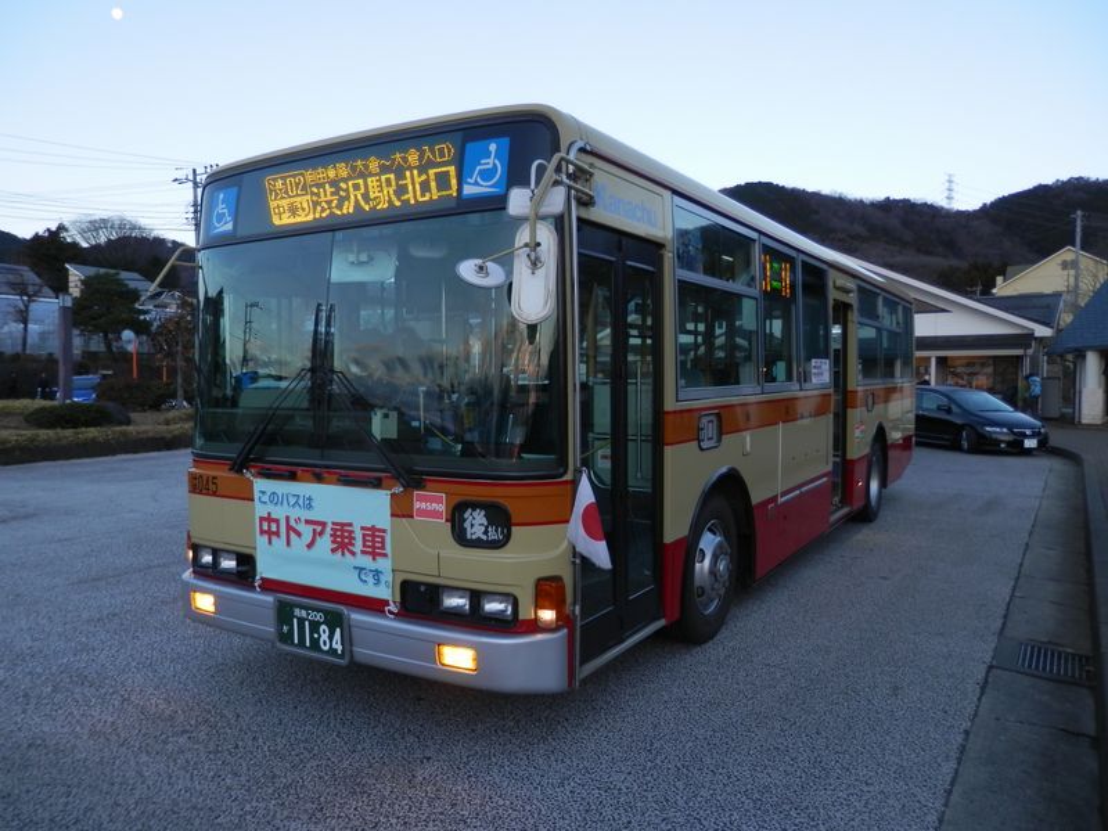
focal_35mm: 25
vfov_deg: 54.9
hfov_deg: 69.4
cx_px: 554
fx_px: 800
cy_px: 416
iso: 80
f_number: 3
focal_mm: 4.5
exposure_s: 1/50
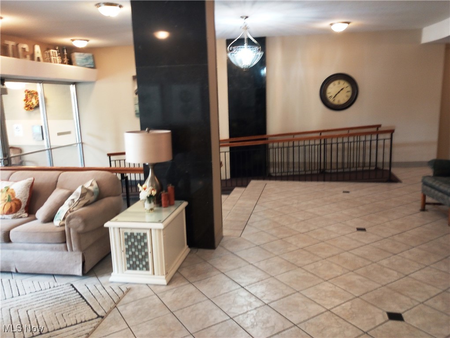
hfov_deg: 63.4
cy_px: 169
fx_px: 364
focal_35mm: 28
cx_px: 225
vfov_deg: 49.8
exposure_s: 1/24
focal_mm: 4.27
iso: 1750
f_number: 1.8
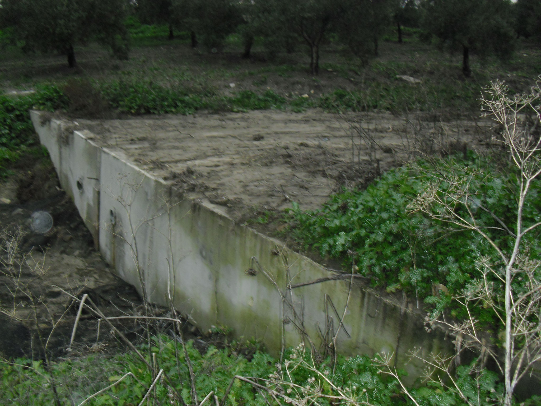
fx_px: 563
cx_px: 270
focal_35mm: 36
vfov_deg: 39.7
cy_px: 203
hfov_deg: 51.4
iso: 200
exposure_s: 1/125
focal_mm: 6.3
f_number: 3.1
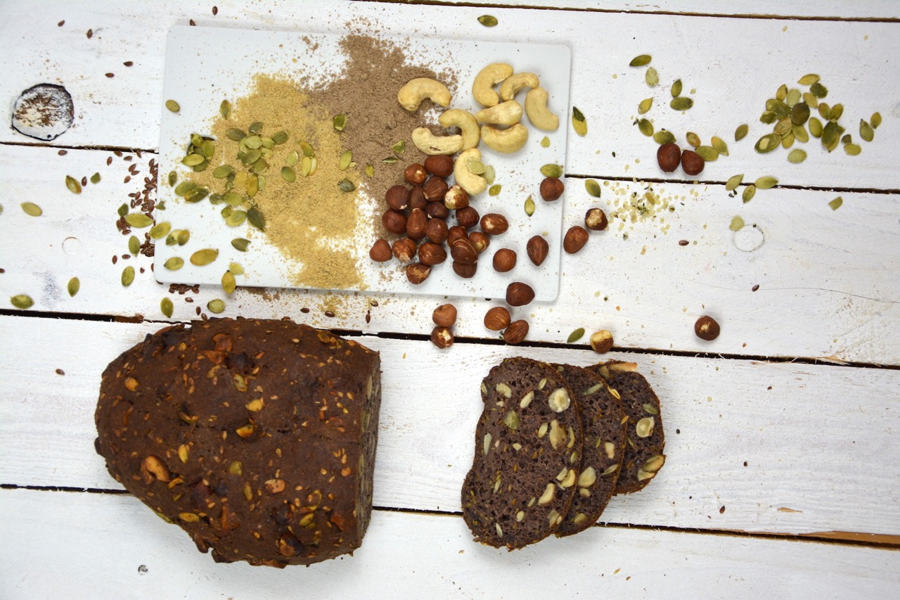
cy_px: 300
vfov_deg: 23.8
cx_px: 450
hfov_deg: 35.1
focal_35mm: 57
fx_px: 1425
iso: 450
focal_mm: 38
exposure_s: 1/60
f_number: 4.5
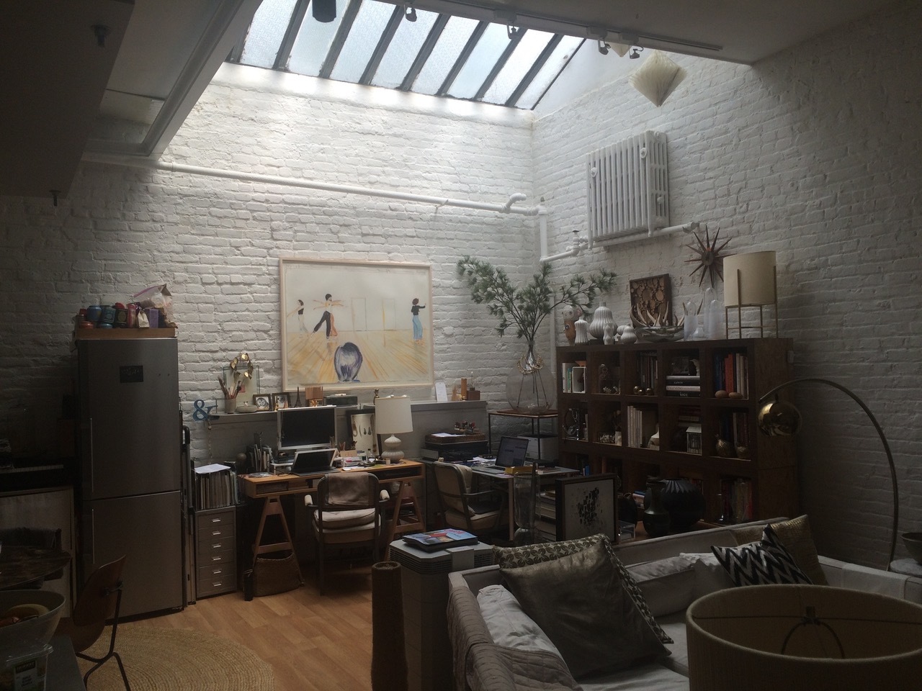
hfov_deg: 61.7
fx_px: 772
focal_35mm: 29
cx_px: 461
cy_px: 346
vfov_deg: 48.2
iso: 32
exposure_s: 1/160
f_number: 2.2
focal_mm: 4.15
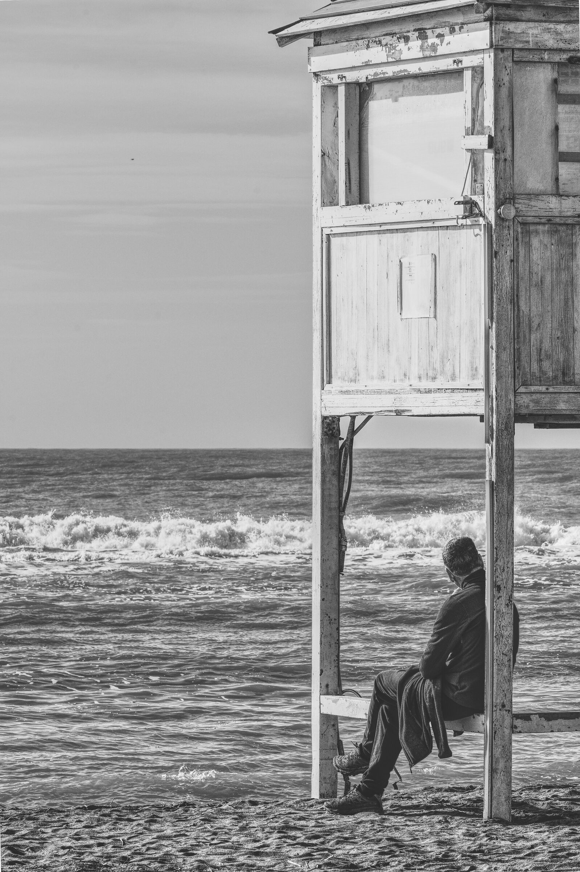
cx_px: 290
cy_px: 436
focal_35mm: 202
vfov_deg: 10.2
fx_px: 4886
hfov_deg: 6.8
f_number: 18
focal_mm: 135
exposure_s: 1/250
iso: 100
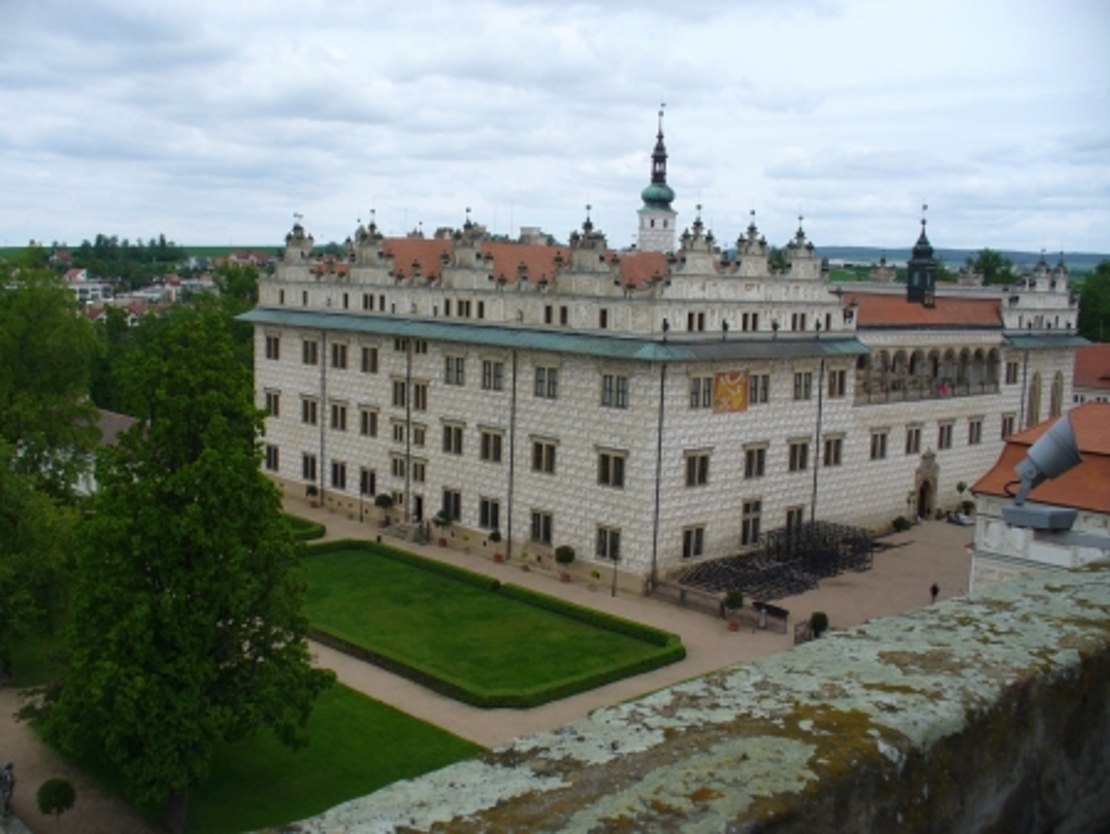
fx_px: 1187
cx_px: 555
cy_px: 417
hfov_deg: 50.1
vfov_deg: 38.7
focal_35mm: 37
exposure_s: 1/320
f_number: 5.6
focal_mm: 6.1
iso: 80
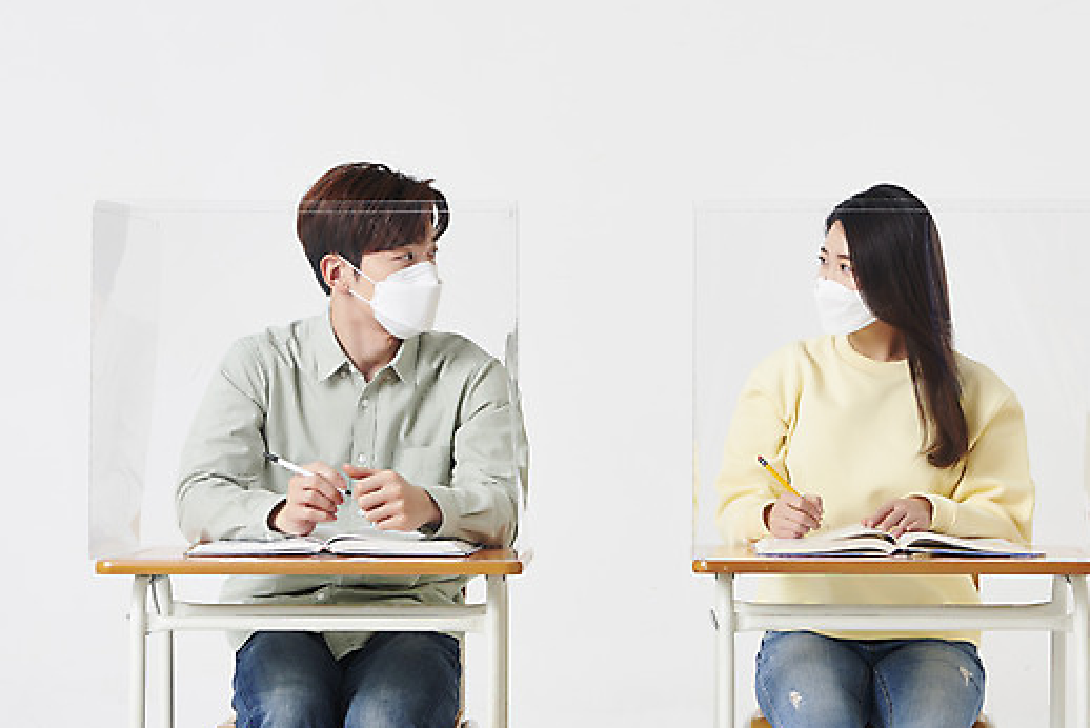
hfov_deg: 25.0
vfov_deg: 16.9
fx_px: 2454
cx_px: 613
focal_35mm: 81
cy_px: 368
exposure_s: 1/125
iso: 100
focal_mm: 70
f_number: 13
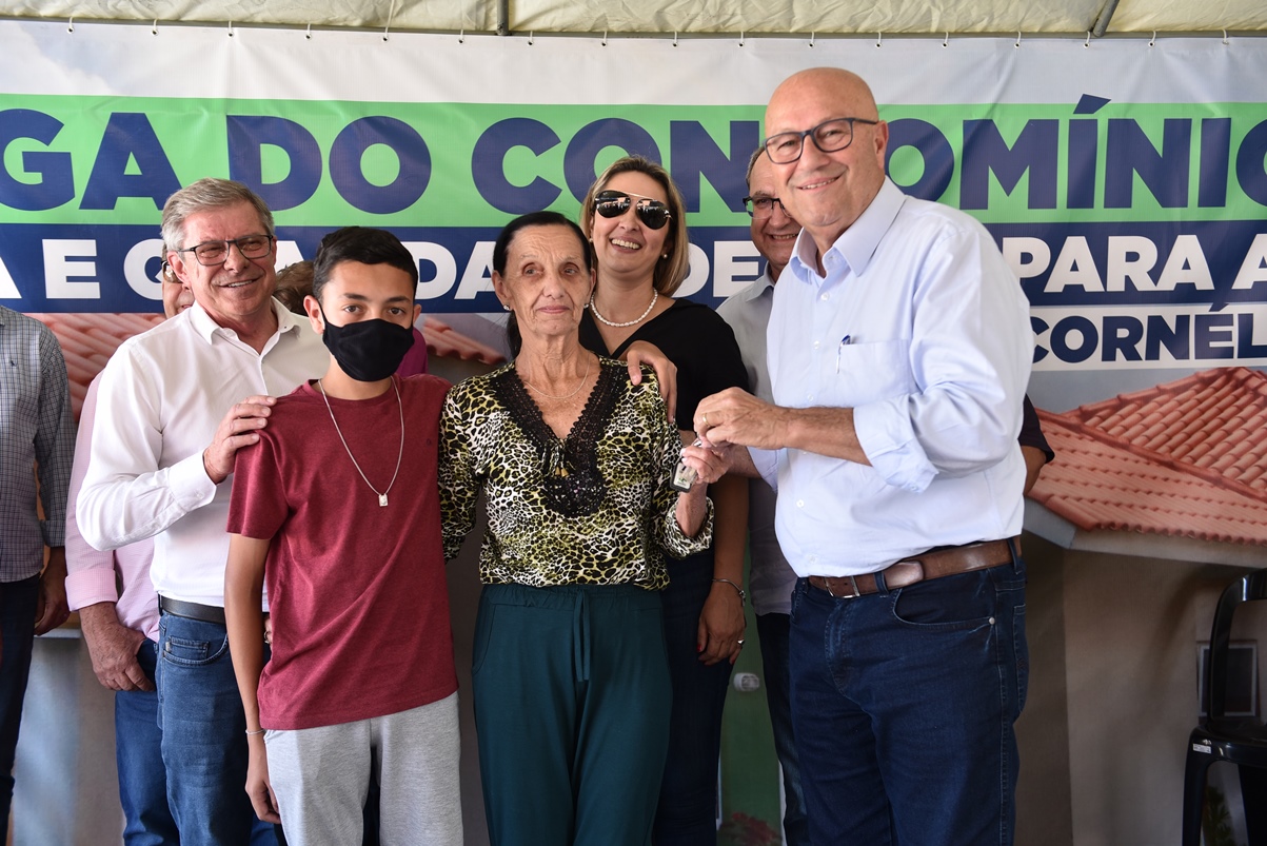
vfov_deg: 36.9
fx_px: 1267
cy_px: 423
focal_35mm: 36
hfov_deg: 53.1
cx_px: 634
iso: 250
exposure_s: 1/125
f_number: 3.5
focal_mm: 36
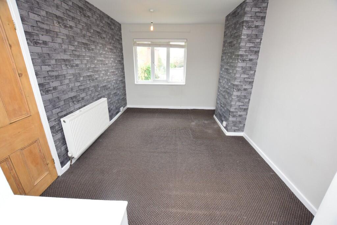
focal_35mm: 15
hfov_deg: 100.4
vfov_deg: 77.3
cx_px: 168
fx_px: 140
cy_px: 112
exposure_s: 1/100
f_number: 5
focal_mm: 10
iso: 800
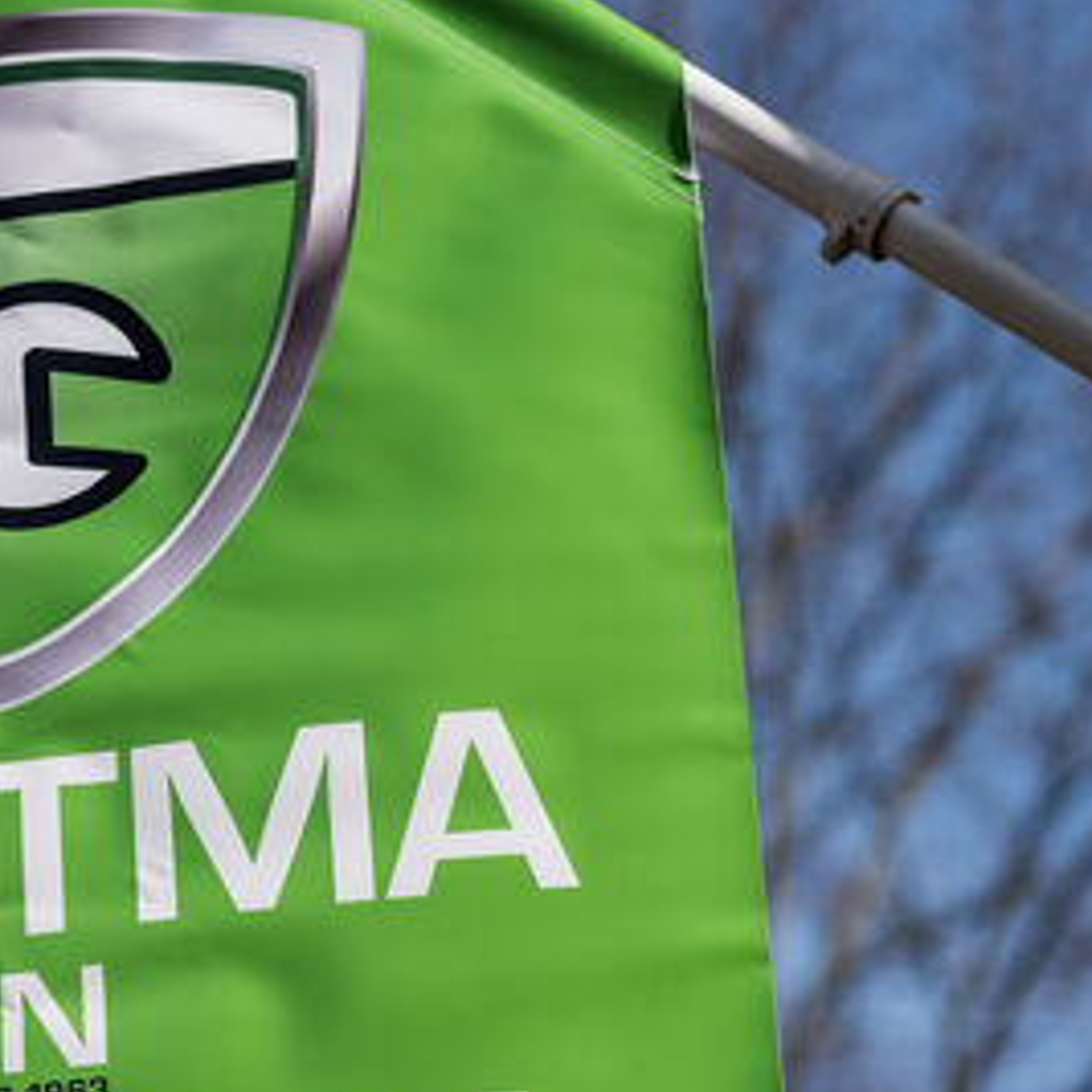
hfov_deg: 7.7
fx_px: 8030
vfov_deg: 7.8
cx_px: -37
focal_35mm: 225
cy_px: 703
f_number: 4
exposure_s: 1/3200
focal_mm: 105
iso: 250
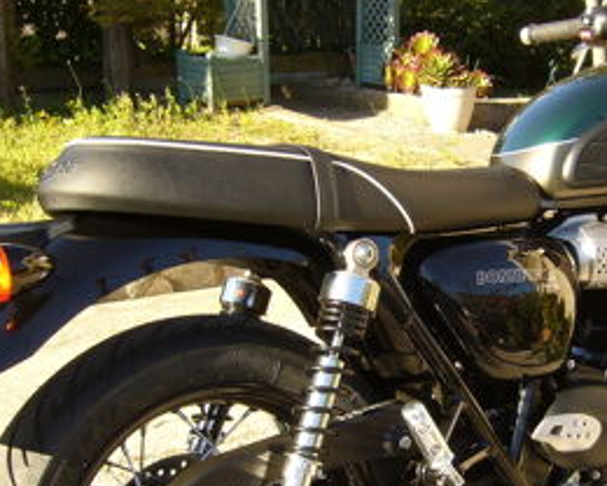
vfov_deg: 24.1
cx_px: 469
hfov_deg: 29.5
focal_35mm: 63
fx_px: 1132
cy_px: 339
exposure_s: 1/250
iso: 80
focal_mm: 5.8
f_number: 2.8
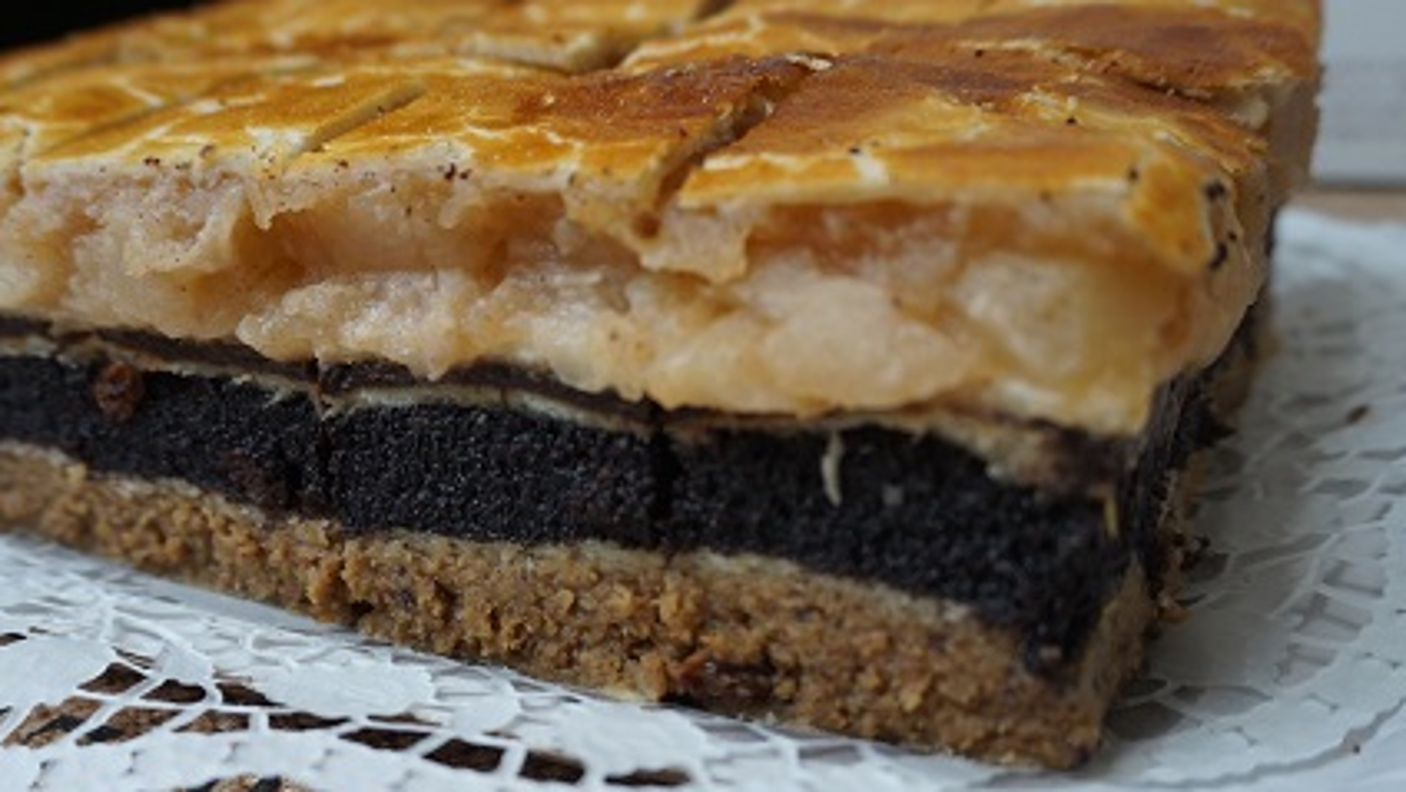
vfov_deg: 32.0
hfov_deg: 53.7
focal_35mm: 37
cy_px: 471
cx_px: 590
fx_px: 1380
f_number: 4
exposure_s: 1/60
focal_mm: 20
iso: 500
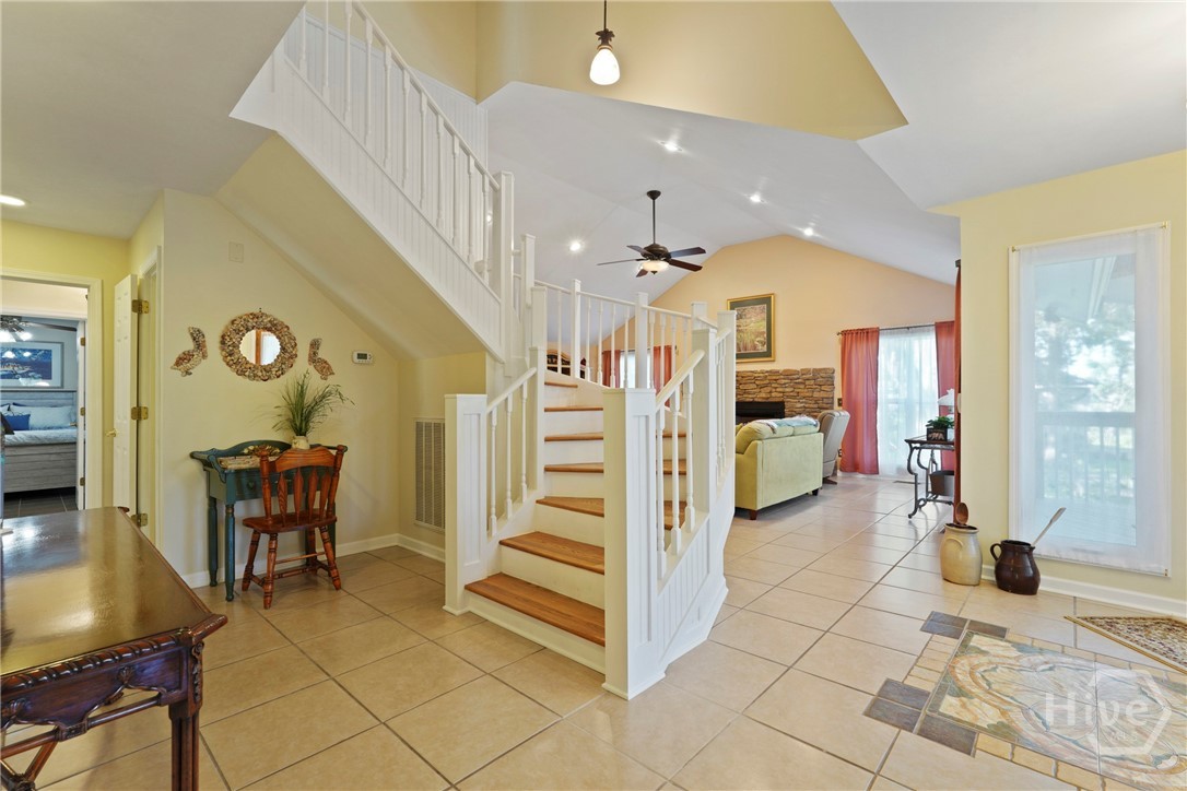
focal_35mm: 16
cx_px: 594
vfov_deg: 73.7
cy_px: 396
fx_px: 528
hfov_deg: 96.7
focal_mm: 16
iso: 320
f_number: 9
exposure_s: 1.3
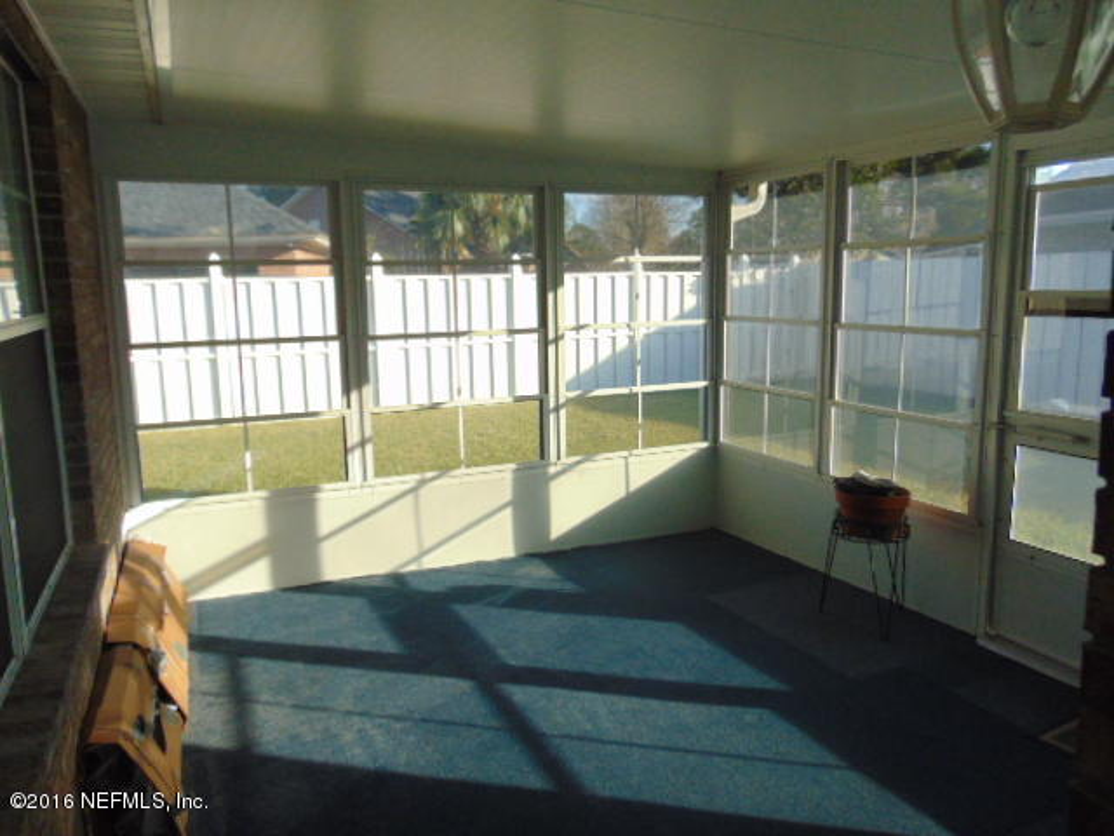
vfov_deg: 54.9
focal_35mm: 25
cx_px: 557
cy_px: 418
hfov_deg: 69.4
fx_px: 805
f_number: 3
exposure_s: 1/200
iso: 200
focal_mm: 4.5
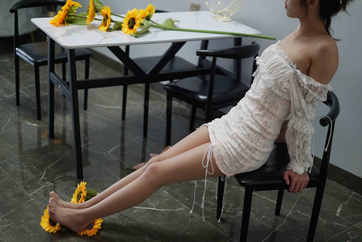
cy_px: 121
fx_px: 503
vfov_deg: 27.0
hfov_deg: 39.6
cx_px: 181
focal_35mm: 50
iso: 800
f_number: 2
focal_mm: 50
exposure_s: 1/500
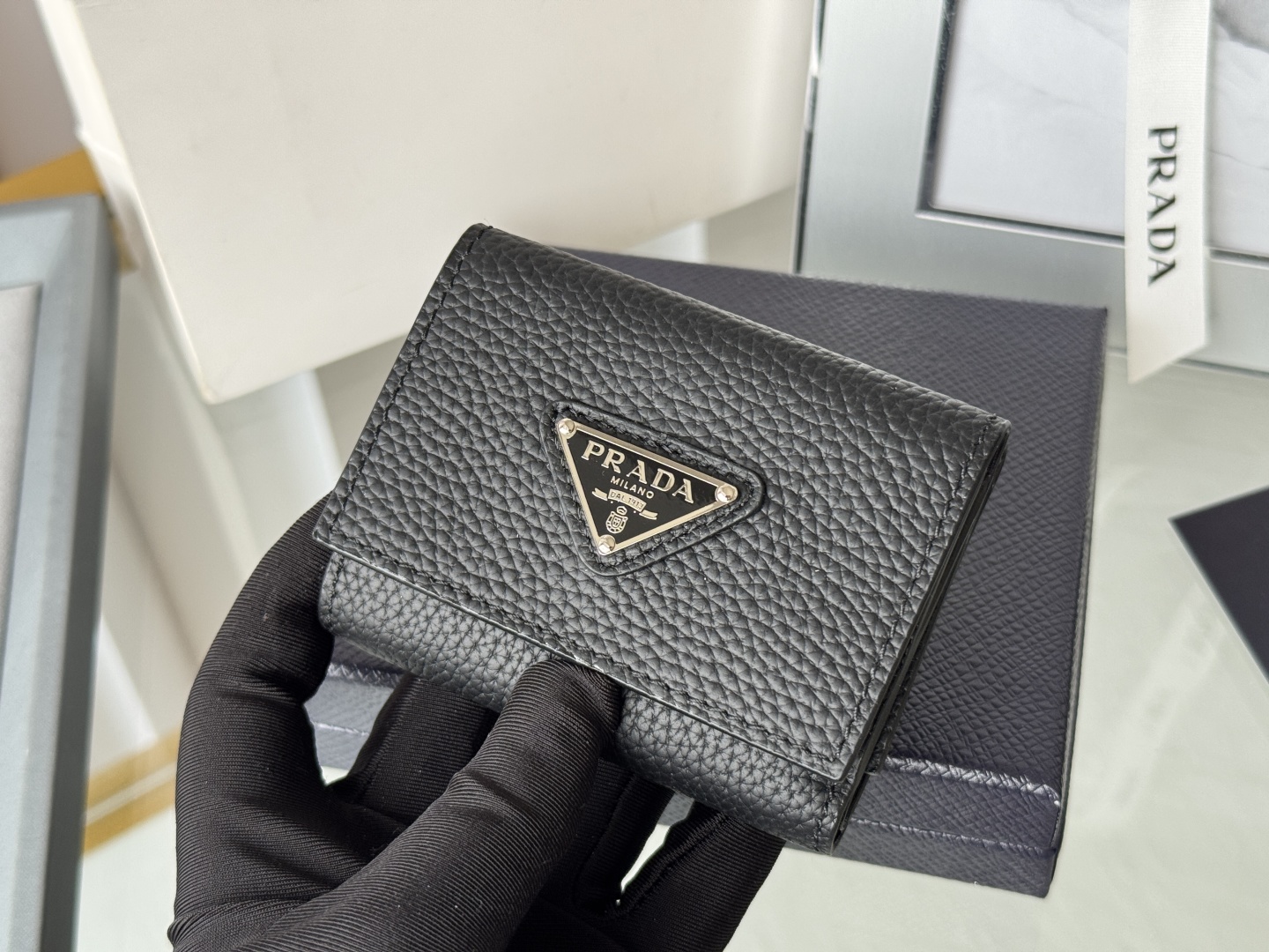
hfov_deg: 39.7
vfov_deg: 30.3
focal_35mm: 48
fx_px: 1760
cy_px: 476
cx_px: 634
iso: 100
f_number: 1.78
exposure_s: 1/69
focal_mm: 6.76
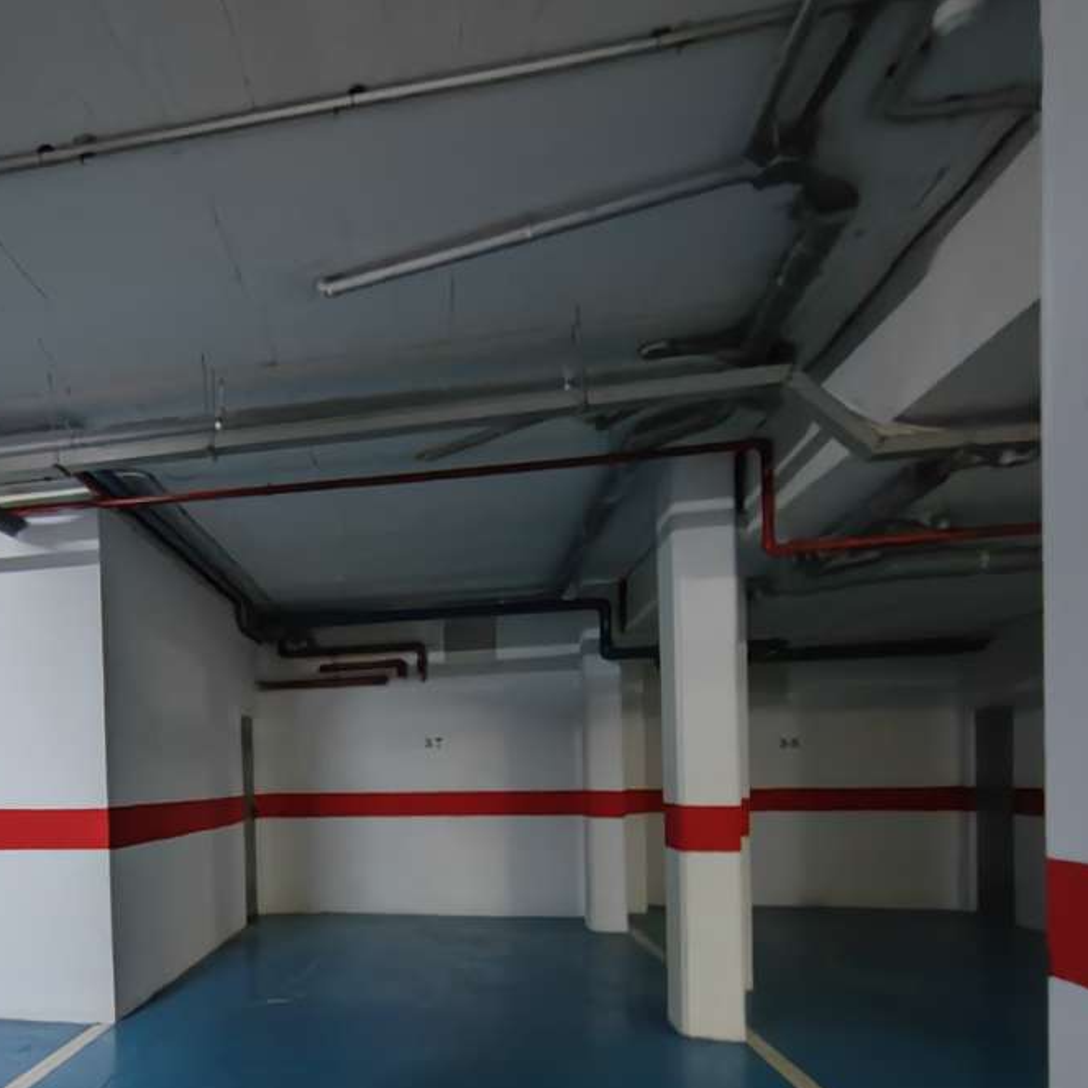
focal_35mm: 26
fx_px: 925
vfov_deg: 57.9
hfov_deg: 56.4
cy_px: 815
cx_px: 212
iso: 5000
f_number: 2.2
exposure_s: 1/11
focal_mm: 2.16
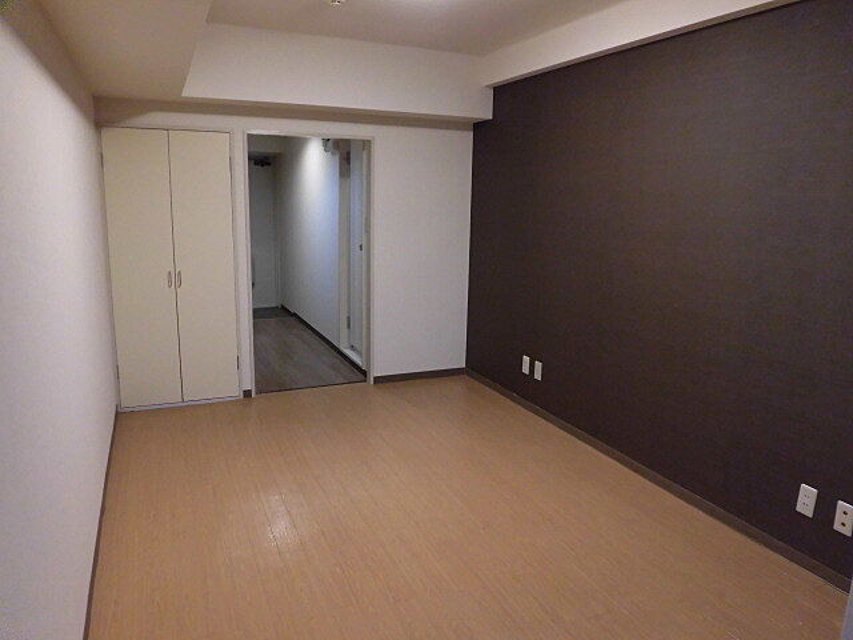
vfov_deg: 56.8
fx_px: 591
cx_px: 426
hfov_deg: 71.6
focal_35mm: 24
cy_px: 320
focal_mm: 4.3
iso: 400
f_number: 3.1
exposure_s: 1/30
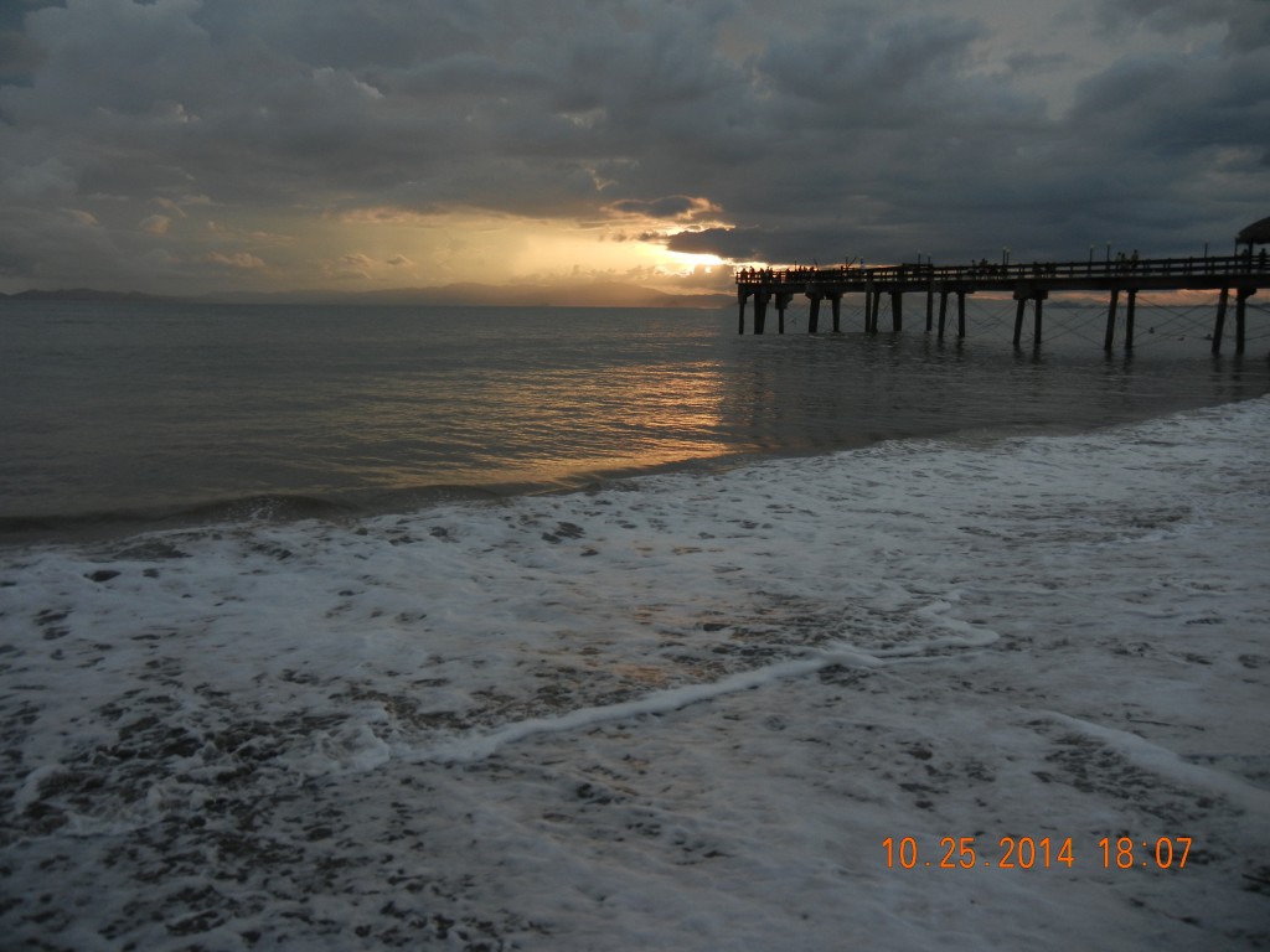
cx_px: 635
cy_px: 476
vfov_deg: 46.8
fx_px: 1101
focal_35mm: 30
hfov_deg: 60.0
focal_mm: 5.4
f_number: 3.5
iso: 160
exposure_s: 1/286
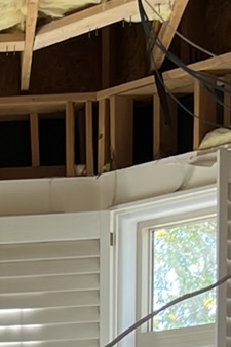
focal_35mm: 164
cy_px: 710
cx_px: -123
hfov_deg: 8.2
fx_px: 1580
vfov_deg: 11.3
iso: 40
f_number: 1.5
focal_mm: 5.7
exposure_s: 1/155
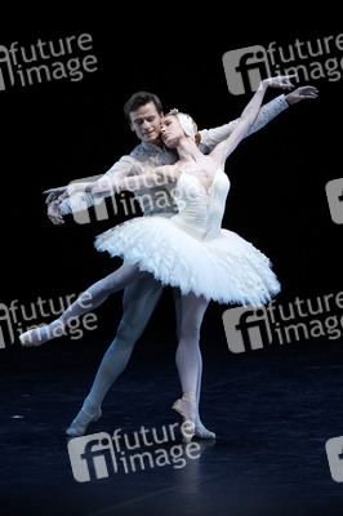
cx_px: 172
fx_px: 2863
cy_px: 258
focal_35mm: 200
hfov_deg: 6.9
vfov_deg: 10.3
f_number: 6.3
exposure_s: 1/640
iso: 6400
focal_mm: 200
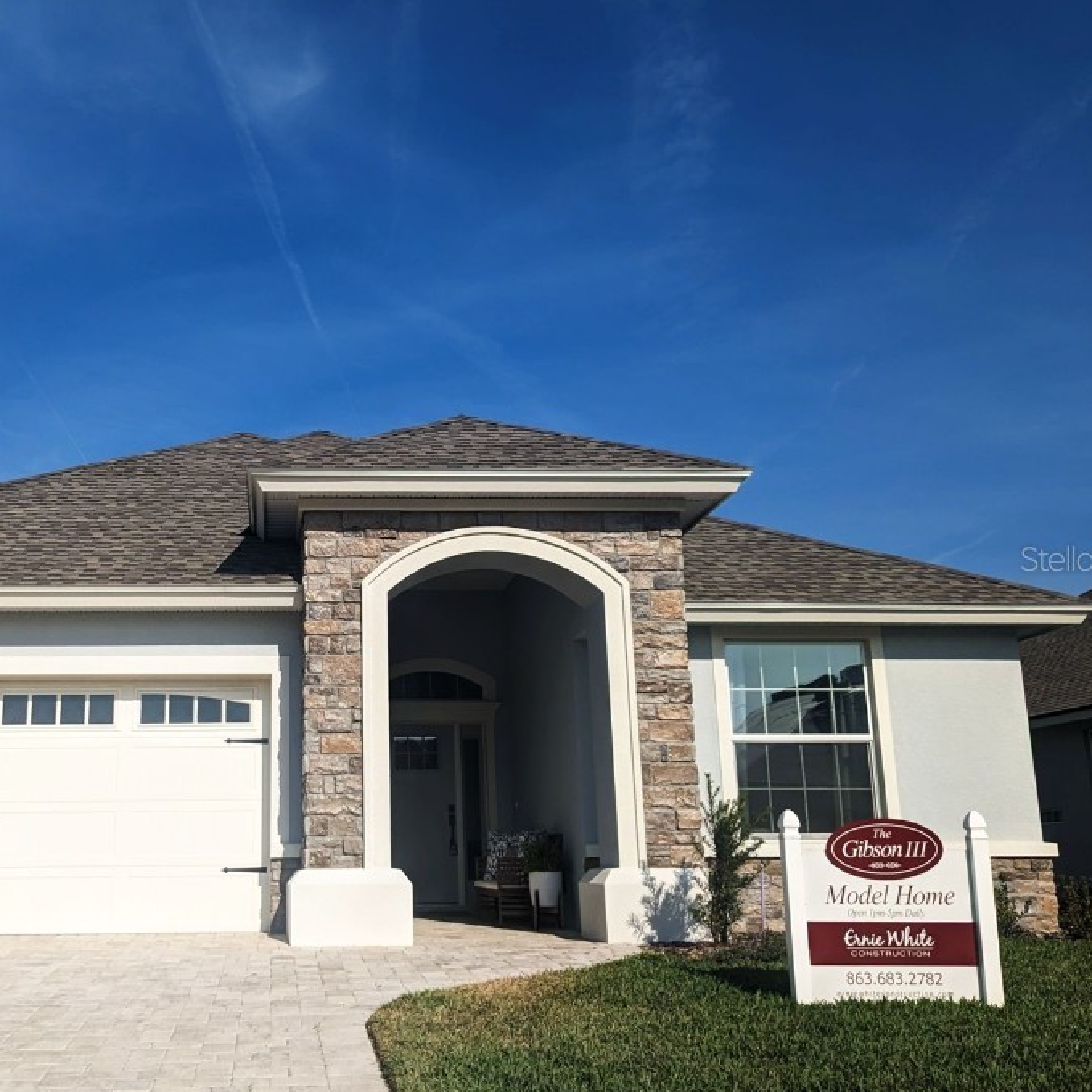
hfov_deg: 45.2
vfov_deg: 46.0
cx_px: 349
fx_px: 1285
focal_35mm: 36
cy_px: 558
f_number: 1.73
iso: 82
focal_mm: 4.38
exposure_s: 1/7812
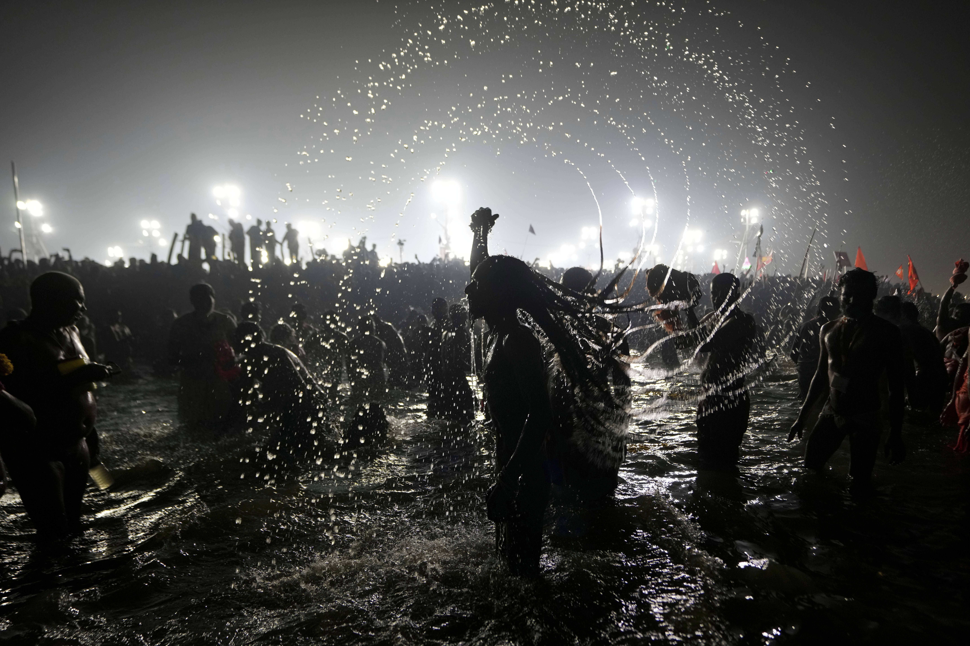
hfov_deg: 78.6
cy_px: 323
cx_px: 485
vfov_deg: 57.2
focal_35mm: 22
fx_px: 593
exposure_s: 1/400
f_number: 2.8
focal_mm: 22
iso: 1600
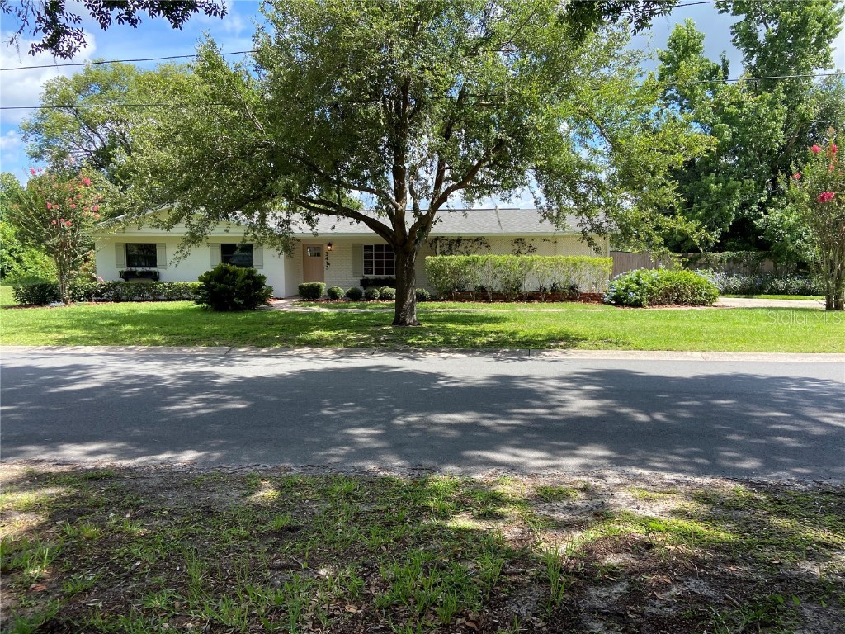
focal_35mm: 26
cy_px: 317
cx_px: 422
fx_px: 635
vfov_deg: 53.1
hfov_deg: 67.3
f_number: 1.8
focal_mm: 4.25
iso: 32
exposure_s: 1/767
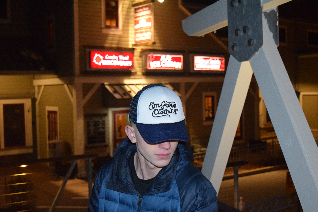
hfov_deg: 41.1
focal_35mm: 48
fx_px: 424
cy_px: 106
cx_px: 159
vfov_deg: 28.1
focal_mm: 32
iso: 3200
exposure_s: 1/60
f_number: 4.5
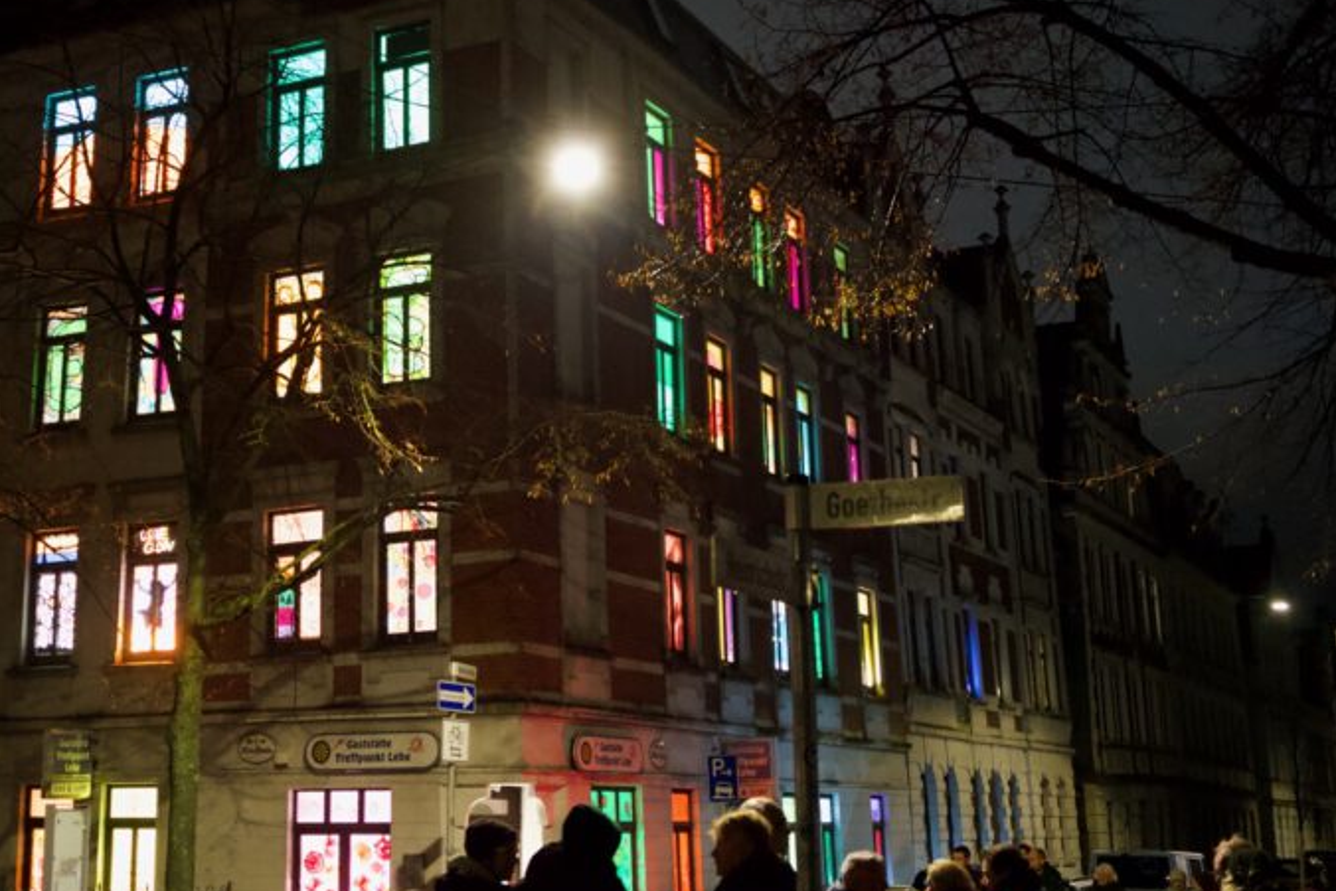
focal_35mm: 53
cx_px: 522
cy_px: 329
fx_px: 1967
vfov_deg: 25.4
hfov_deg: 37.3
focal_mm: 35
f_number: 2.8
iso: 12800
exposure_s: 1/50
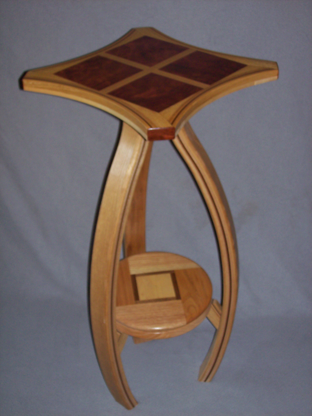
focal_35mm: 56
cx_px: 156
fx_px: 673
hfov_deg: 26.1
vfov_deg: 34.4
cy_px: 208
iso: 80
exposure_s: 1/83.6
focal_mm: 9.4
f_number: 3.4
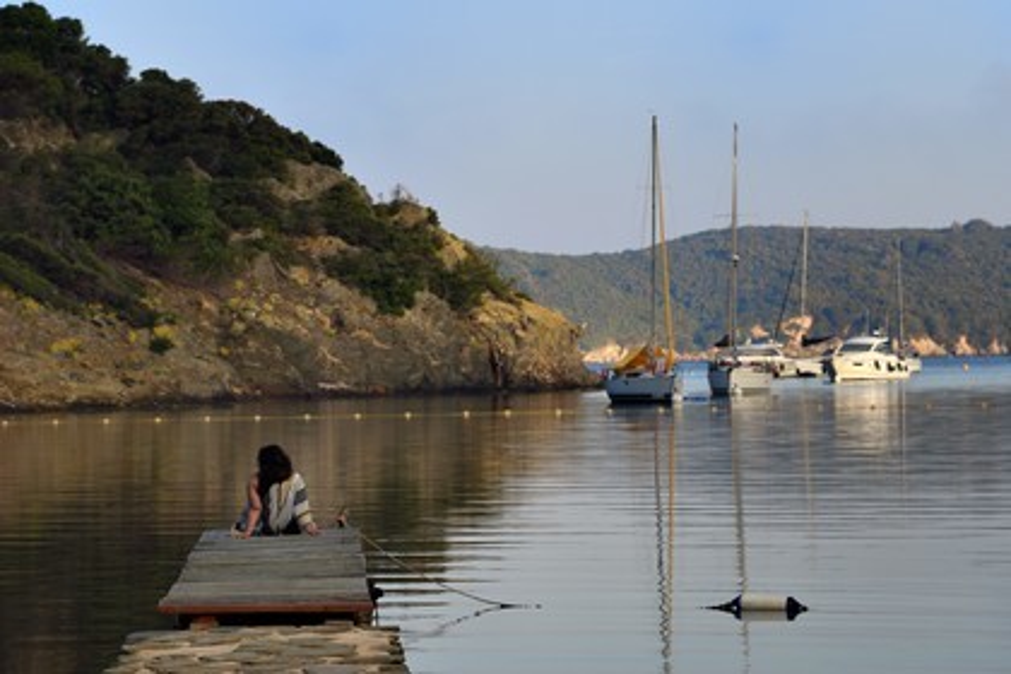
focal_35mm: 135
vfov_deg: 10.2
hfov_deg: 15.2
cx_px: 506
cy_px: 337
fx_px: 3791
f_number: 7.1
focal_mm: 135
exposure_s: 1/320
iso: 200
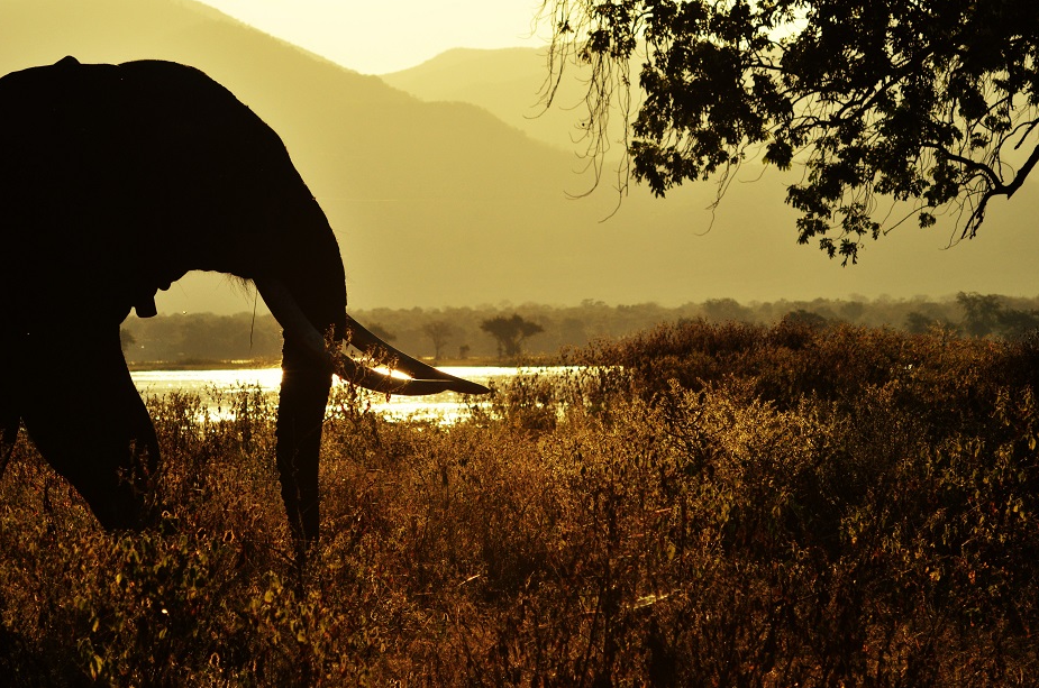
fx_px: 2391
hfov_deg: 24.5
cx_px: 479
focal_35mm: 83
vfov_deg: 16.4
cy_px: 309
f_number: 11
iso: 640
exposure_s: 1/1000
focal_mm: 50
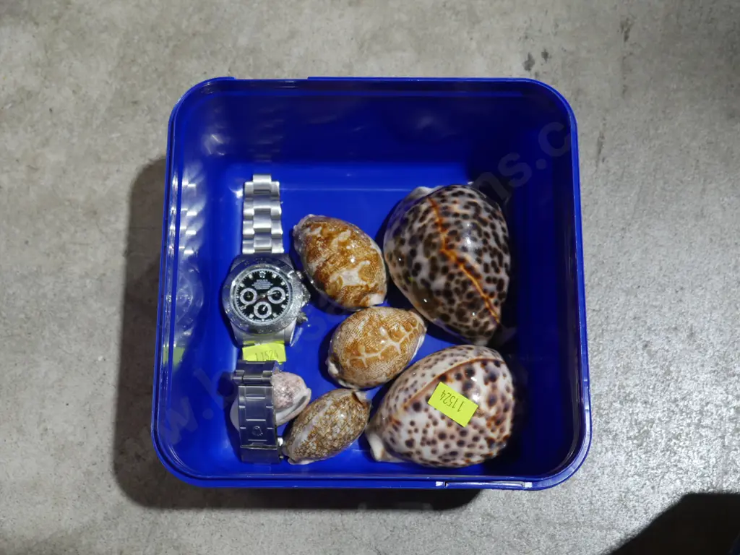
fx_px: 1026
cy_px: 278
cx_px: 370
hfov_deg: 39.7
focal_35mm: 48
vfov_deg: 30.3
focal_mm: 24
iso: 640
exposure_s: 1/60
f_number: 5.6
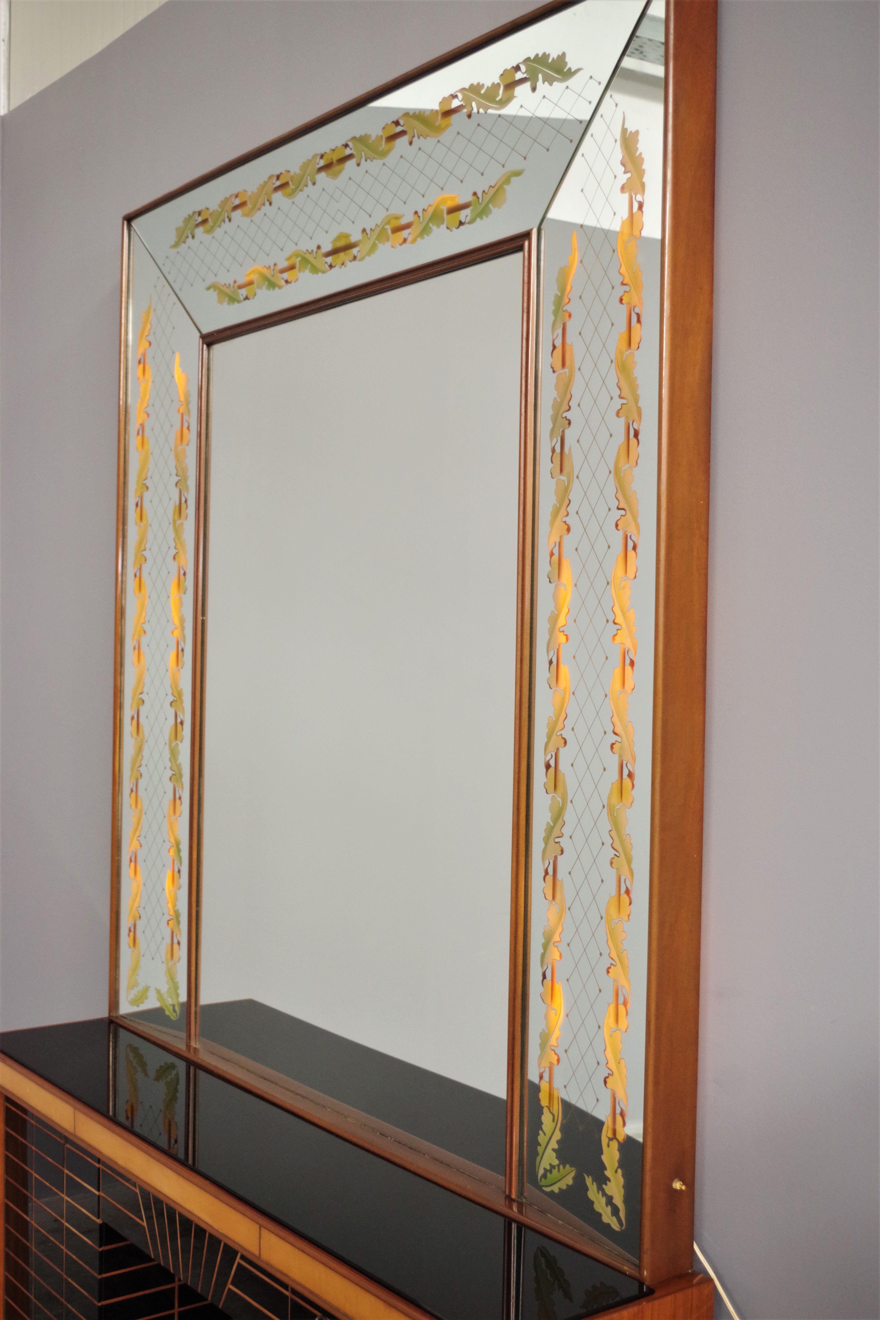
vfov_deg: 49.6
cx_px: 440
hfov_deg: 34.2
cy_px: 660
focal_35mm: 39
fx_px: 1430
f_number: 4
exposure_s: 1/30
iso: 1600
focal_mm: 26.25
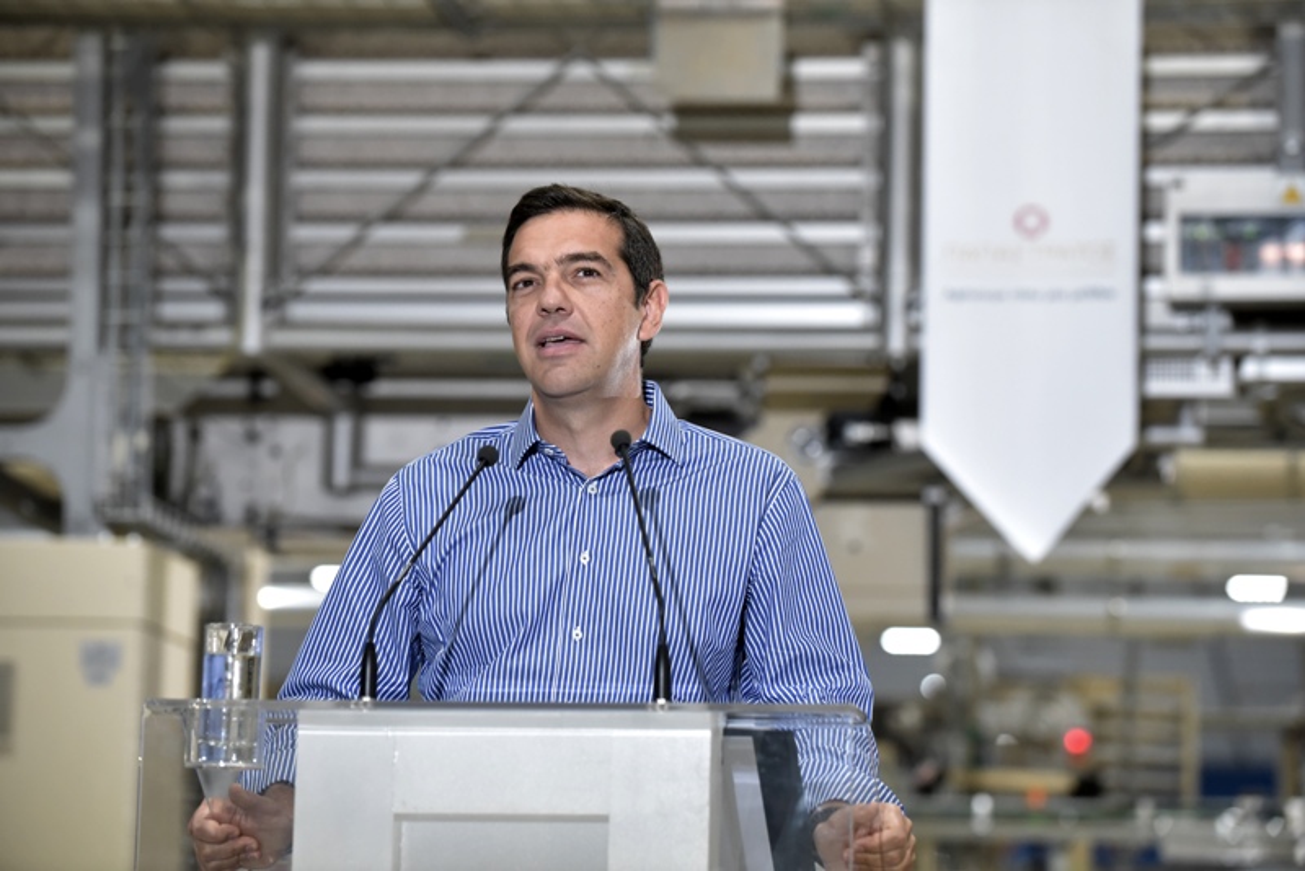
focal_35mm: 130
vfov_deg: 10.6
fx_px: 4714
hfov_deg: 15.8
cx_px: 652
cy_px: 436
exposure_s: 1/640
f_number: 5.6
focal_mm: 130
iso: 4000
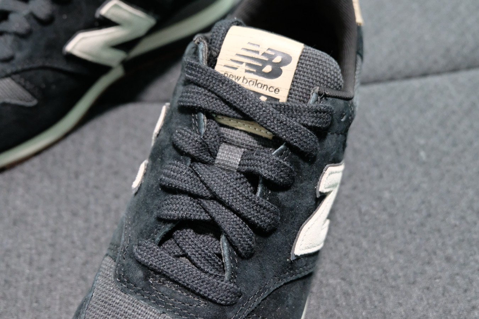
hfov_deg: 53.1
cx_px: 240
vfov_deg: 36.9
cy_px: 160
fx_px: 479
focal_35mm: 36
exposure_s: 1/30
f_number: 4.2
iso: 6400
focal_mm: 24.3
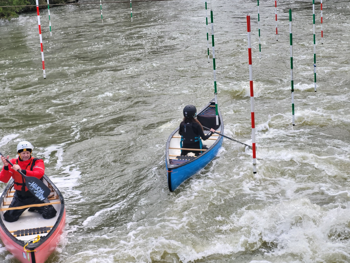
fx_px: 768
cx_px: 175
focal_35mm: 76
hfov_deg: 25.7
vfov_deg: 19.4
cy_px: 132
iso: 25
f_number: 2.4
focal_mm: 7.12
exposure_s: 1/186
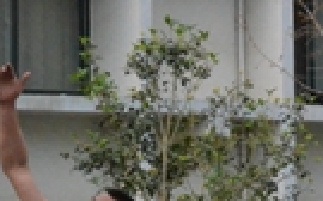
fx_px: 4053
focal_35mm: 461
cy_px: 176
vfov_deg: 2.8
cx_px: 182
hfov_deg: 4.6
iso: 6400
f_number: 19
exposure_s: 1/1500
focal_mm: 68
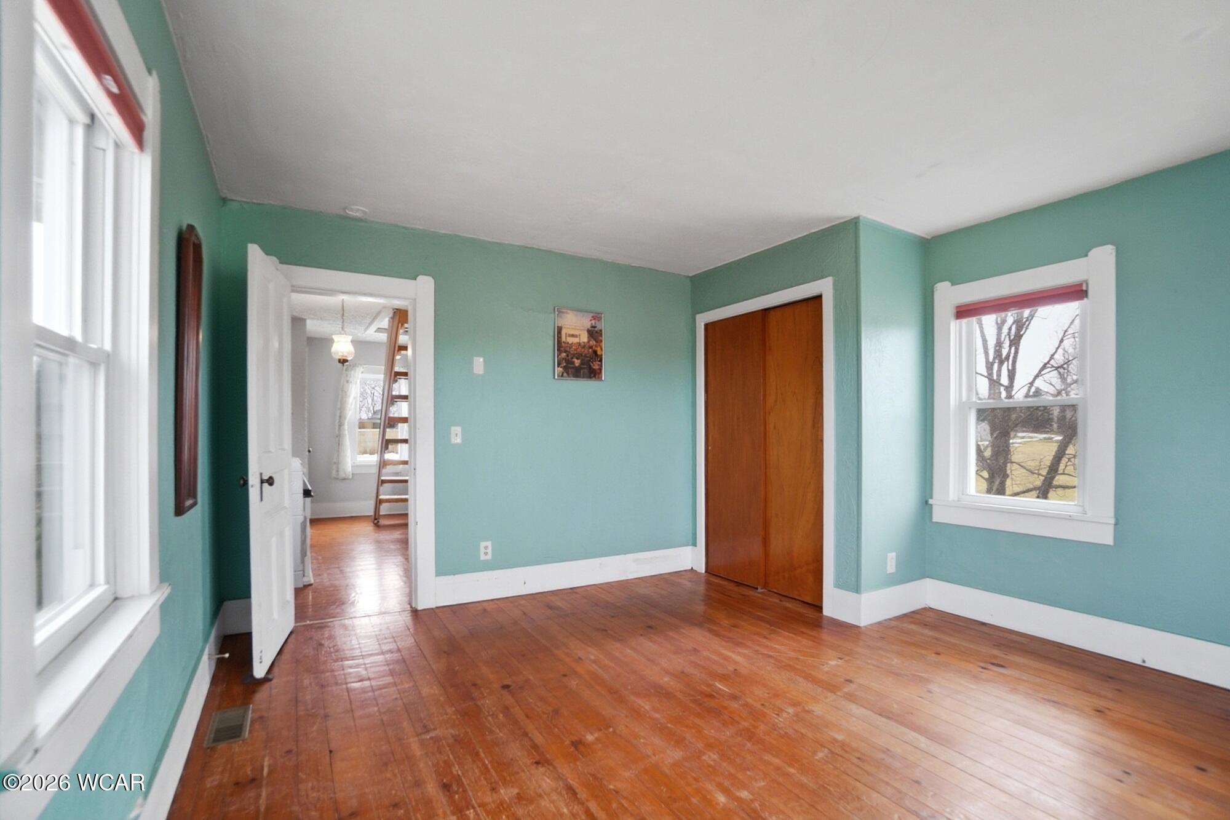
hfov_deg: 100.4
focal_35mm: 15
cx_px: 615
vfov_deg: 77.3
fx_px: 512
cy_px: 410
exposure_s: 1/250
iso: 125
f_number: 5.6
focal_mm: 10
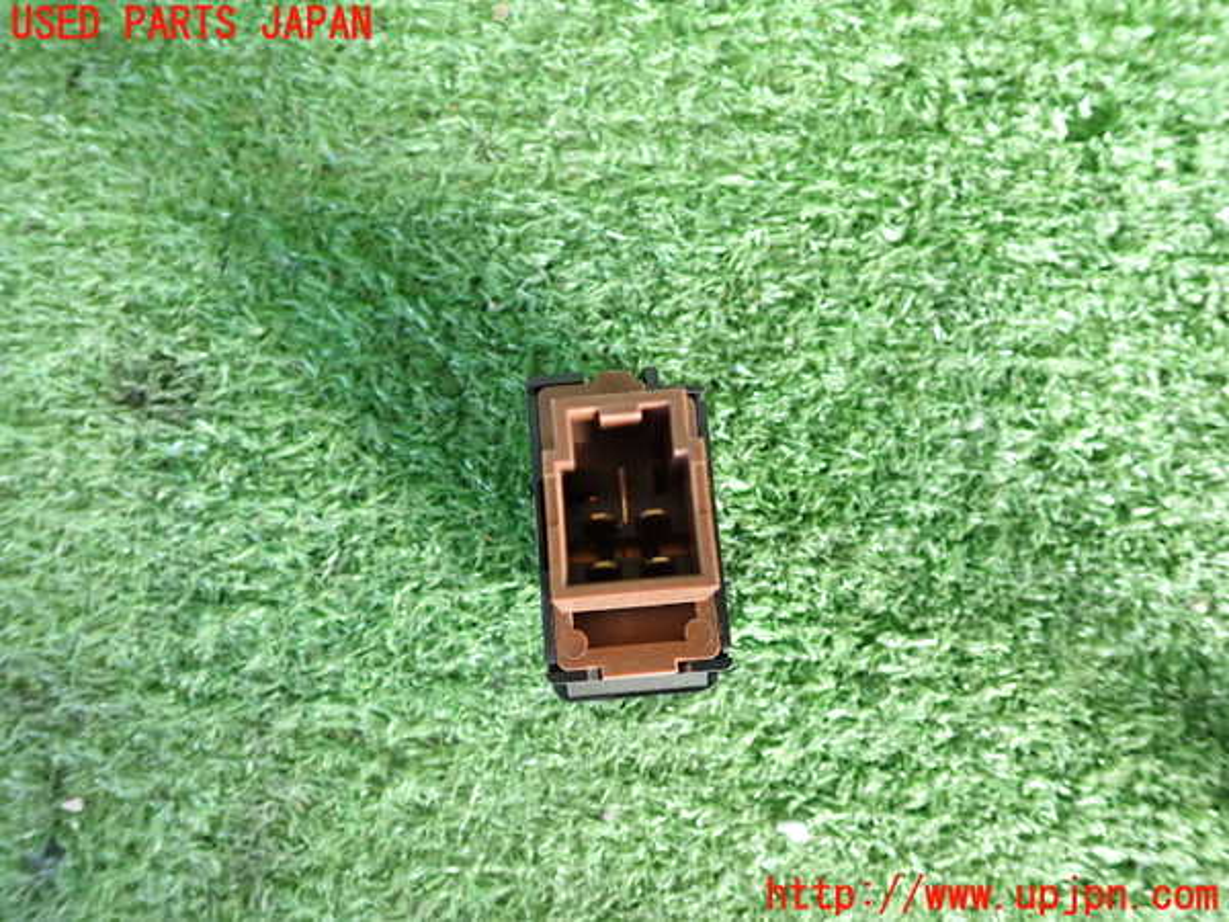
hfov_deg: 60.0
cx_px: 614
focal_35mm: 30
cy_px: 461
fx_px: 1065
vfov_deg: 46.8
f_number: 2.3
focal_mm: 5.4
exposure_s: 1/30
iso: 400
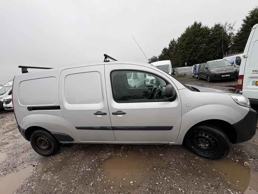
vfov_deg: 85.7
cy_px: 97
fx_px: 104
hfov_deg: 102.1
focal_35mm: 14
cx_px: 129
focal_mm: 2.22
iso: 40
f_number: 2.2
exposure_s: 1/335
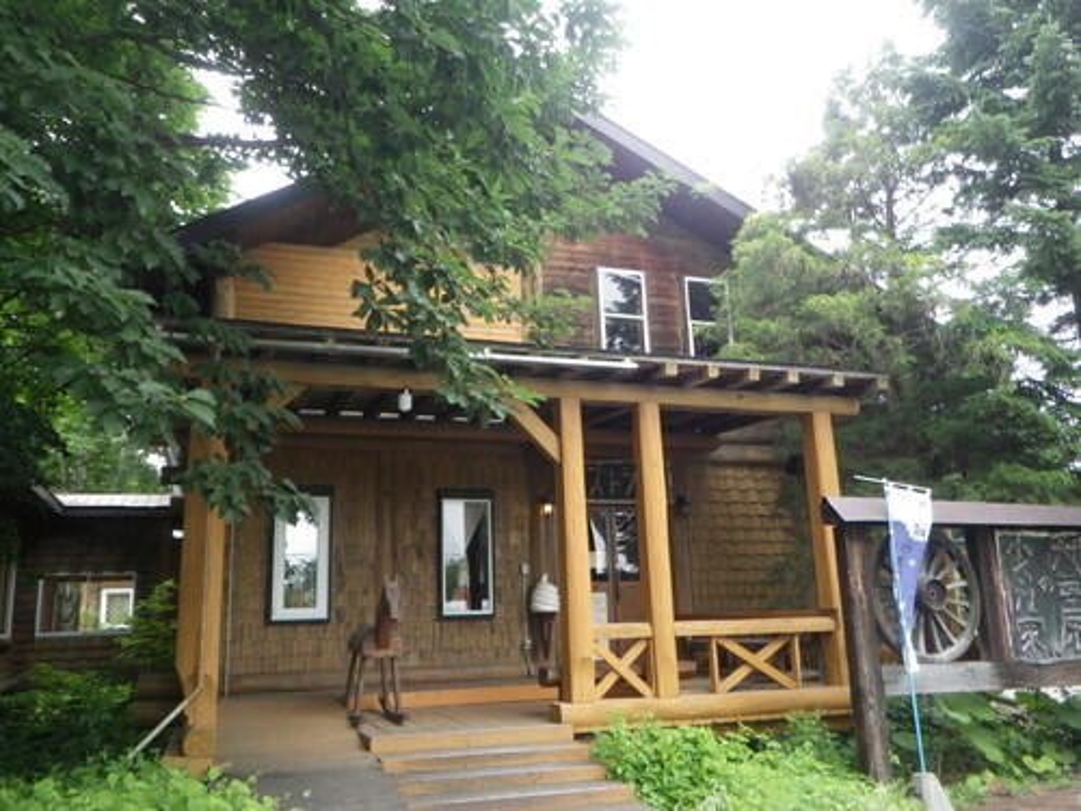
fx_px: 874
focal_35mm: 28
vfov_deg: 49.7
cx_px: 540
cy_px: 406
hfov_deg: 63.4
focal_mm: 5
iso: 80
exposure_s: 1/60
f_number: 3.5
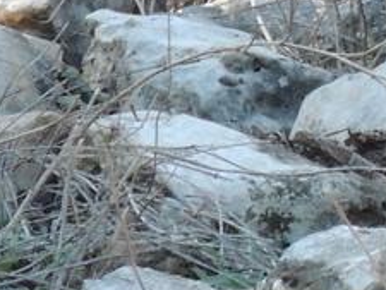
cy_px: -160
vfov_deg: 0.7
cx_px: 1089
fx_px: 25404
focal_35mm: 2277
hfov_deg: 0.9
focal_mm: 71.3
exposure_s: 1/400
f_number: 4.8
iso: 560
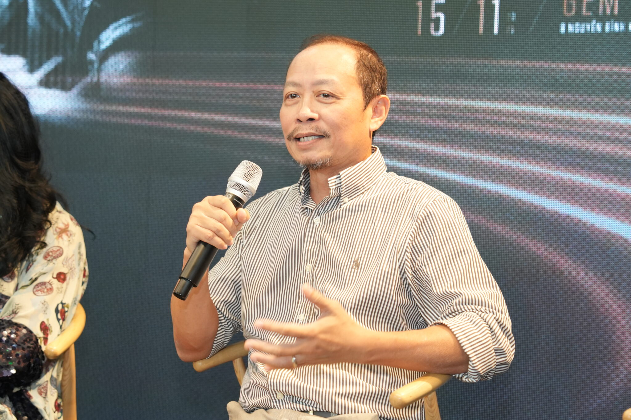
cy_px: 210
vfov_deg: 15.2
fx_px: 1577
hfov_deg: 22.6
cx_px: 316
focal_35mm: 90
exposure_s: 1/100
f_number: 2.8
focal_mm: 60
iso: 1250
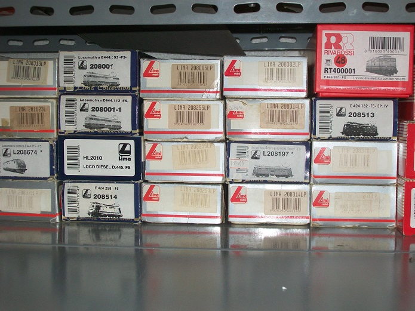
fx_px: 671
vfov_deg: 26.1
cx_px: 208
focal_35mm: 56
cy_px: 156
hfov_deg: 34.4
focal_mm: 9.4
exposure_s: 1/80
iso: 64
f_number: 3.3
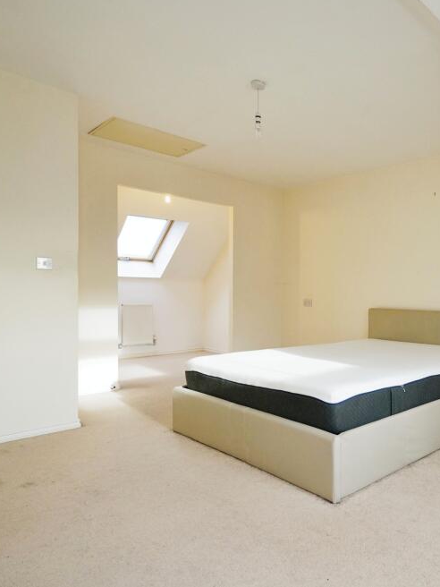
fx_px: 407
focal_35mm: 24
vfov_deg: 71.6
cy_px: 283
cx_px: 388
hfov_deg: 50.9
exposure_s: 1/125
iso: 2000
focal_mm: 16
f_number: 7.1
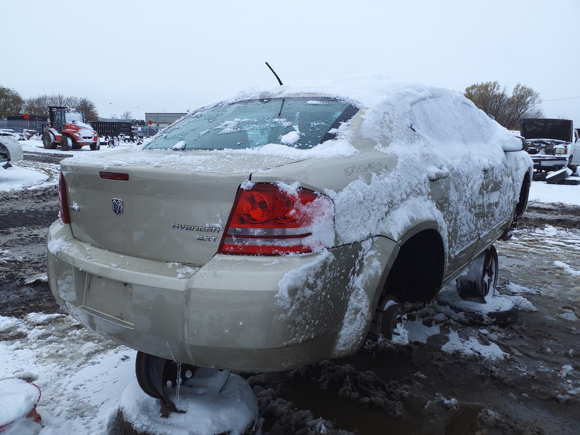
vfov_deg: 53.1
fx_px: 436
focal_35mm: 26
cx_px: 290
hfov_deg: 67.3
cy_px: 218
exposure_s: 1/2074
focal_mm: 3.58
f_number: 1.9
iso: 40
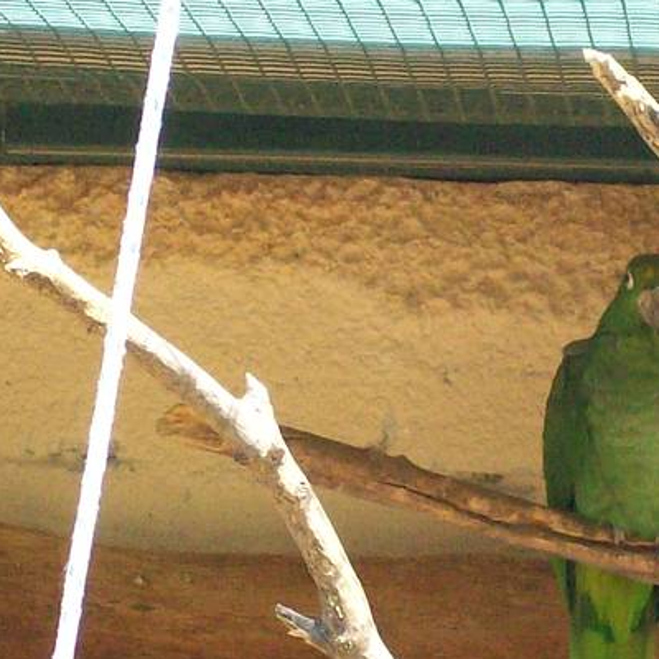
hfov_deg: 4.6
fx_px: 8228
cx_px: 549
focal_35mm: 382
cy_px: 338
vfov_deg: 4.6
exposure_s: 1/130
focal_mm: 18
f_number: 4.8
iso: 140
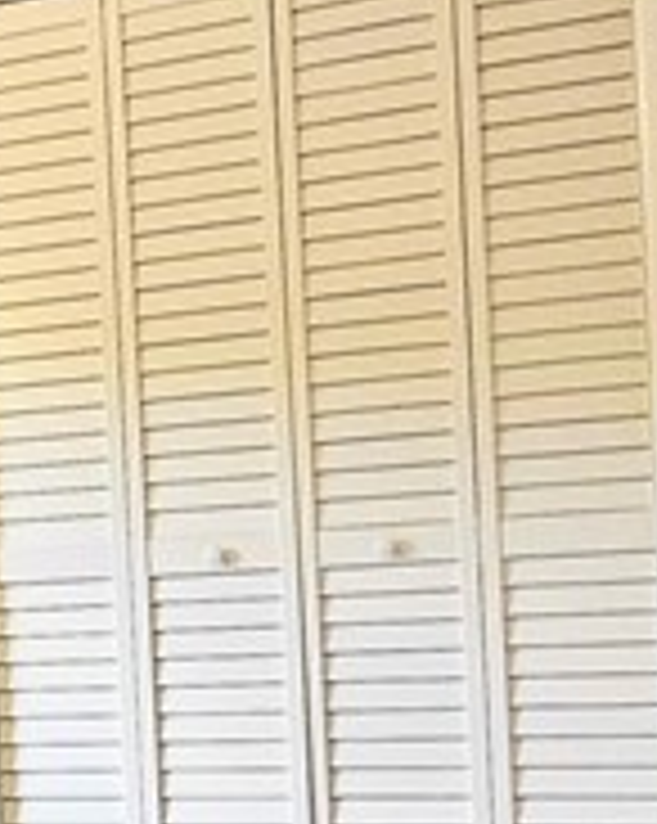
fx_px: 1729
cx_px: -572
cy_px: 581
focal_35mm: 71
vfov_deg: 26.6
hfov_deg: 17.1
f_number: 2.2
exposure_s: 1/60
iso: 320
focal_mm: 2.2
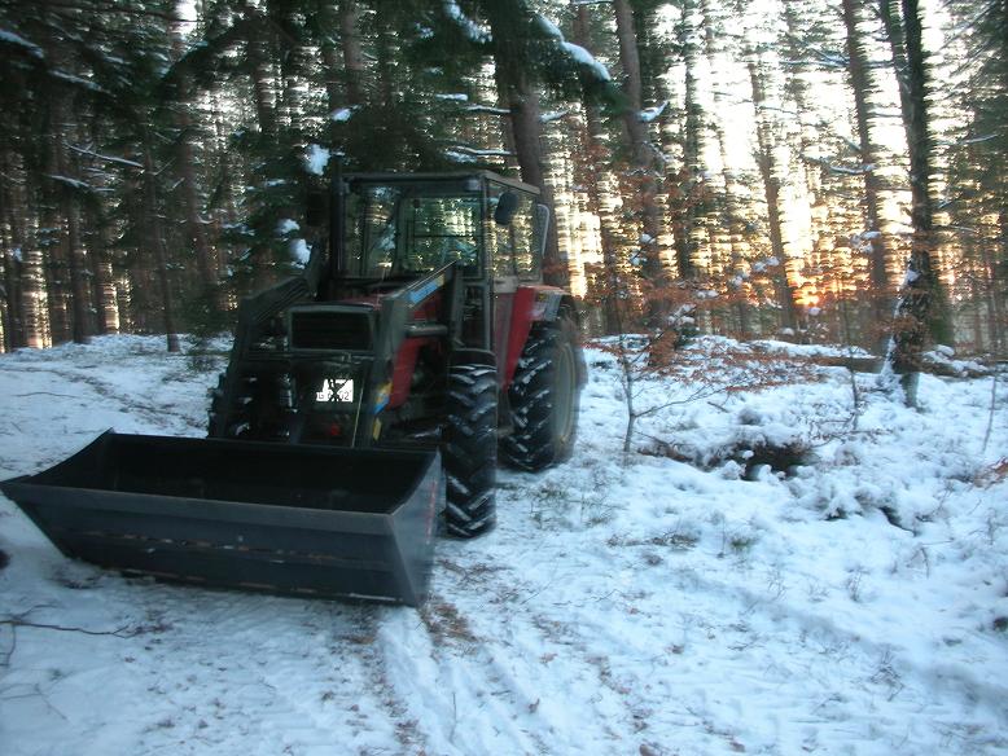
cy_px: 378
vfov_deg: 40.7
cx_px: 504
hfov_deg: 52.6
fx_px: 1019
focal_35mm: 35
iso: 61
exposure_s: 1/4.8
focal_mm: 5.8
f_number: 3
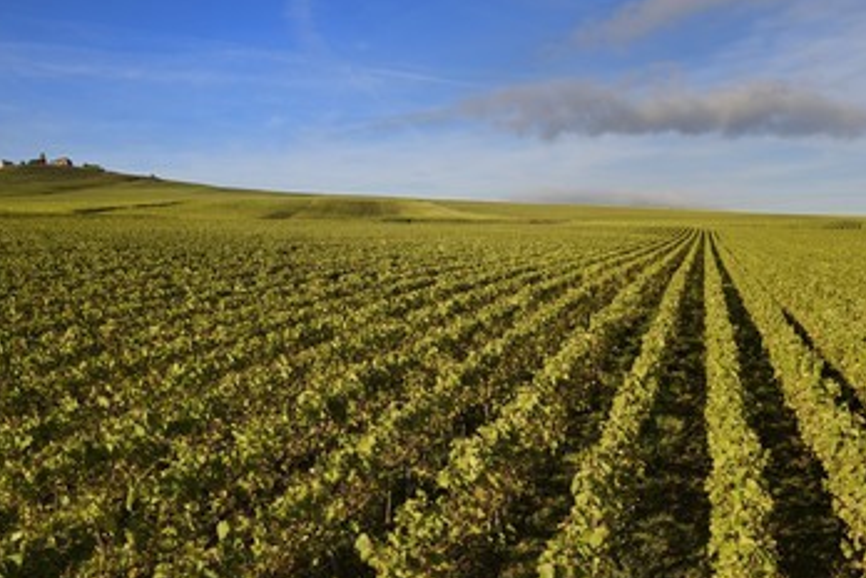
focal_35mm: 35
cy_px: 289
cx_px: 435
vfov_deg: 37.9
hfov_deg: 54.4
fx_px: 842
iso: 200
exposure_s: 1/200
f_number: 16
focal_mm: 29
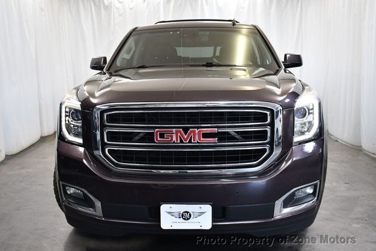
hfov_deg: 53.1
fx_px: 376
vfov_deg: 36.9
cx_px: 188
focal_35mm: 36
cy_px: 126
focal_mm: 18
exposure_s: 1/125
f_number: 3.5
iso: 1000
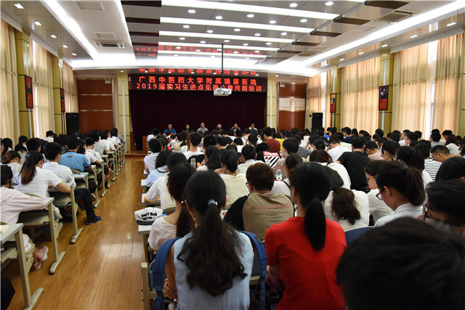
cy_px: 155
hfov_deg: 73.7
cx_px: 232
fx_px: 310
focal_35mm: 24
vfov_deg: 53.2
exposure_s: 1/160
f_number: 5
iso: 2800
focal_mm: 24
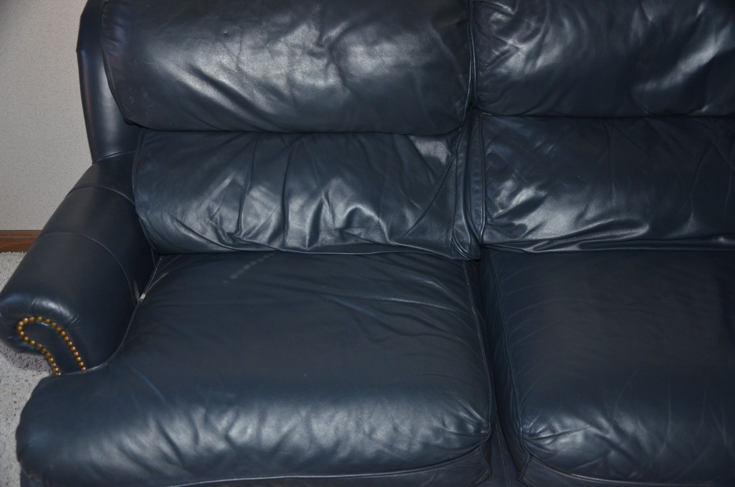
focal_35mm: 42
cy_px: 244
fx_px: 856
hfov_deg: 46.5
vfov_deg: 31.8
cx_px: 368
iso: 800
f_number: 4
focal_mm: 28
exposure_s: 1/60
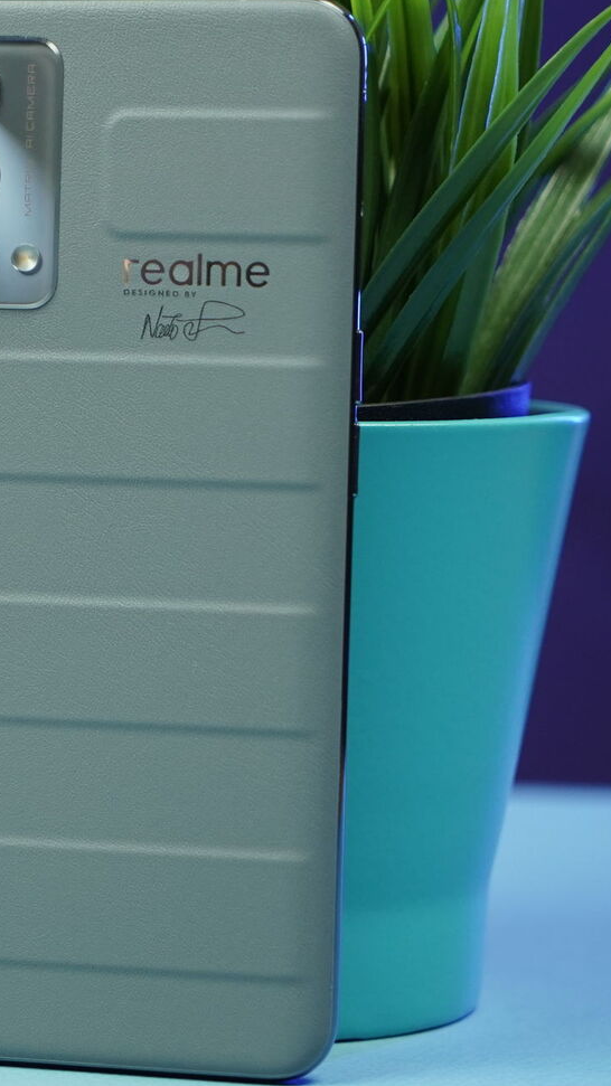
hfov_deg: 8.3
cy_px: 498
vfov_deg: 14.8
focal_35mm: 145
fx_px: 4177
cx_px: -97
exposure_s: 1/160
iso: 1250
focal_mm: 70
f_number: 4.5
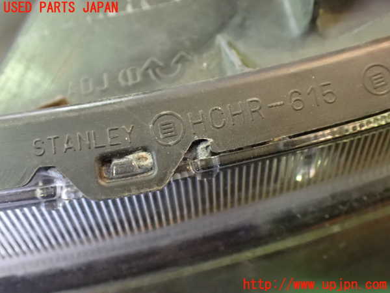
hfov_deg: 49.0
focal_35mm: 38
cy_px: 146
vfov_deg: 37.7
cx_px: 195
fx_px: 428
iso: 1600
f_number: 2.7
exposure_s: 1/40
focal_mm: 6.83
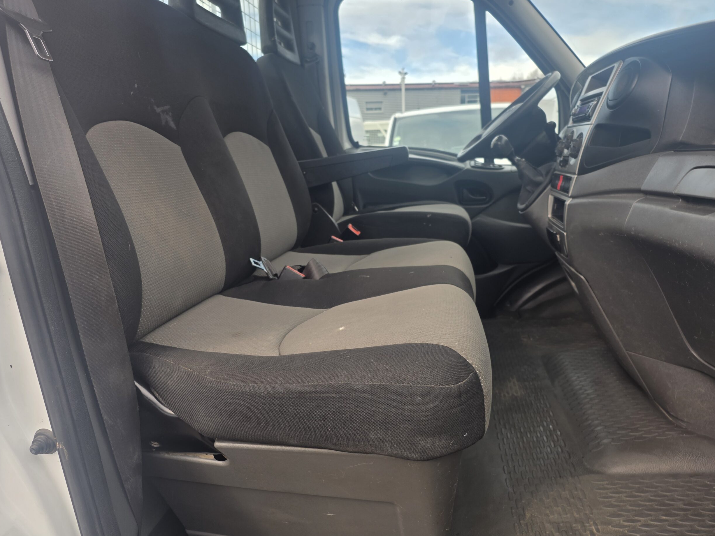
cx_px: 346
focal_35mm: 24
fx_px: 496
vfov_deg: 56.8
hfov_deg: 71.6
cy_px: 264
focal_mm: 6.25
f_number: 1.7
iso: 25
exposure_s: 1/359
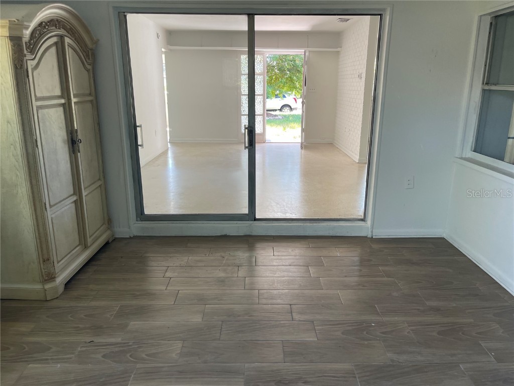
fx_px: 386
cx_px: 257
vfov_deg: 53.1
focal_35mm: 26
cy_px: 193
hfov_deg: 67.3
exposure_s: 1/121
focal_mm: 5.1
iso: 125
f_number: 1.6
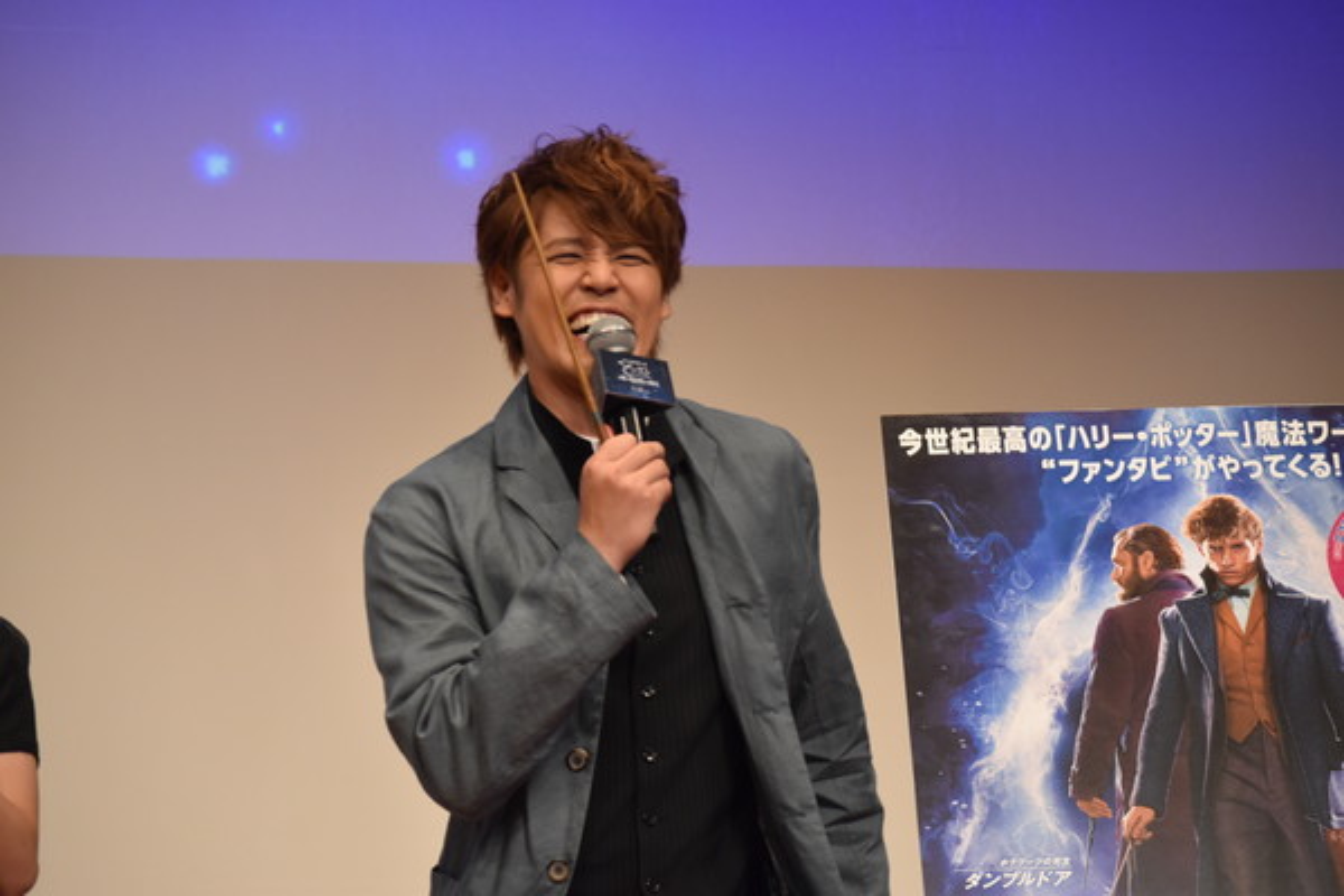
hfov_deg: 16.7
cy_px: 448
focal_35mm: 123
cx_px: 672
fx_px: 4592
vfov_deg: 11.1
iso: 1250
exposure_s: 1/125
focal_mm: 82
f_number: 4.2
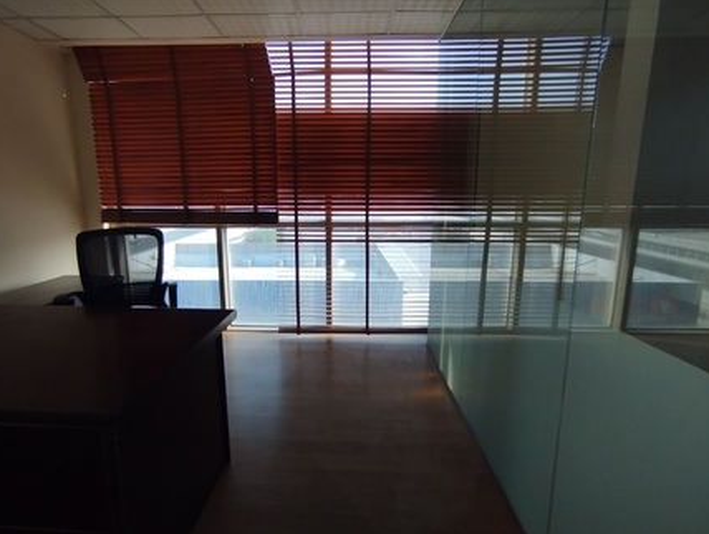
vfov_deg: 78.2
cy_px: 253
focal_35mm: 16
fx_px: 328
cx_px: 342
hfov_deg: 94.4
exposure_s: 1/33
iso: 64
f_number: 2.2
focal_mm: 1.65
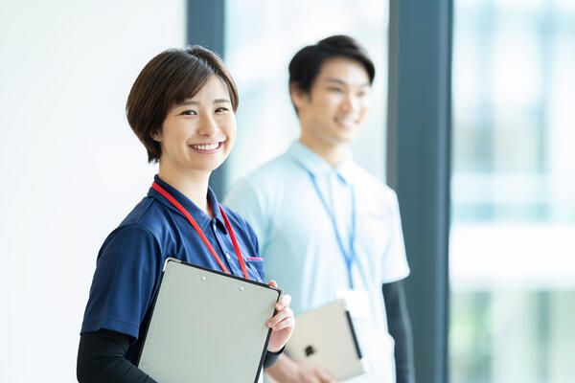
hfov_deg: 15.2
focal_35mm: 135
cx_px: 288
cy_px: 192
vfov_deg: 10.2
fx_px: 2156
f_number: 1.8
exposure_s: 1/125
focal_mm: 135
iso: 250
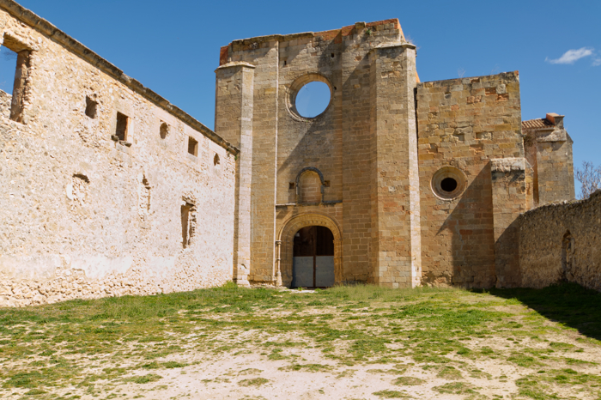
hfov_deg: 53.2
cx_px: 300
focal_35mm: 36
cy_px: 200
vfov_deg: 36.8
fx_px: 601
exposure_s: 1/250
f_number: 4.5
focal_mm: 24
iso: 200
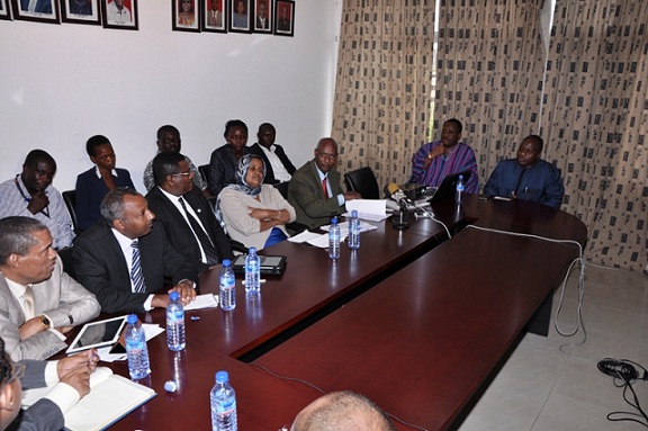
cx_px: 324
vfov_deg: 41.6
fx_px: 567
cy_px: 216
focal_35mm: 32
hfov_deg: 59.5
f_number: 6.3
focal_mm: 21
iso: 200
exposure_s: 1/125
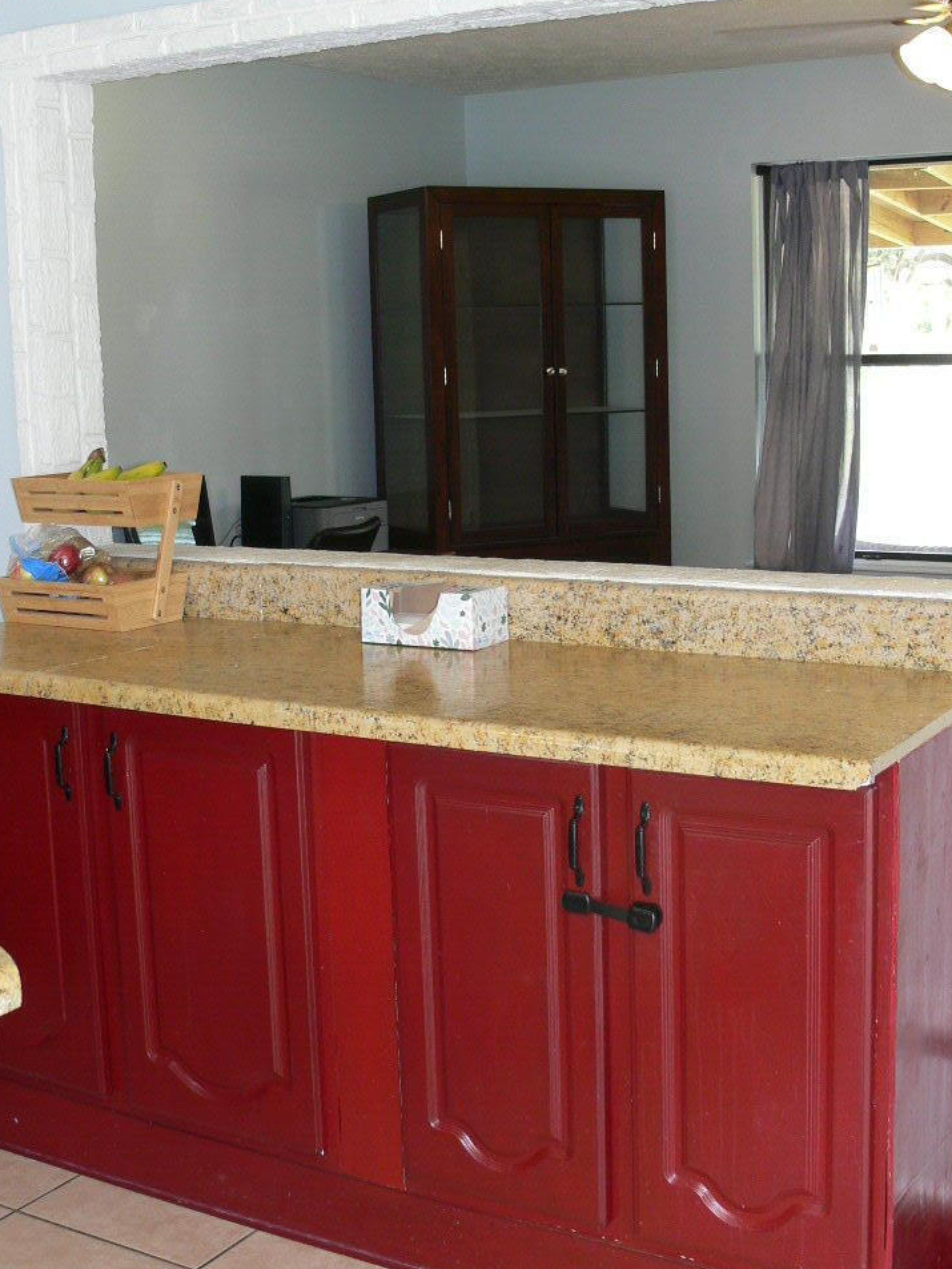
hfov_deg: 30.9
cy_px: 621
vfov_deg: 40.4
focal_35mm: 47
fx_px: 1723
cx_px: 474
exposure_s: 1/30
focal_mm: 7.4
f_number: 2.8
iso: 100
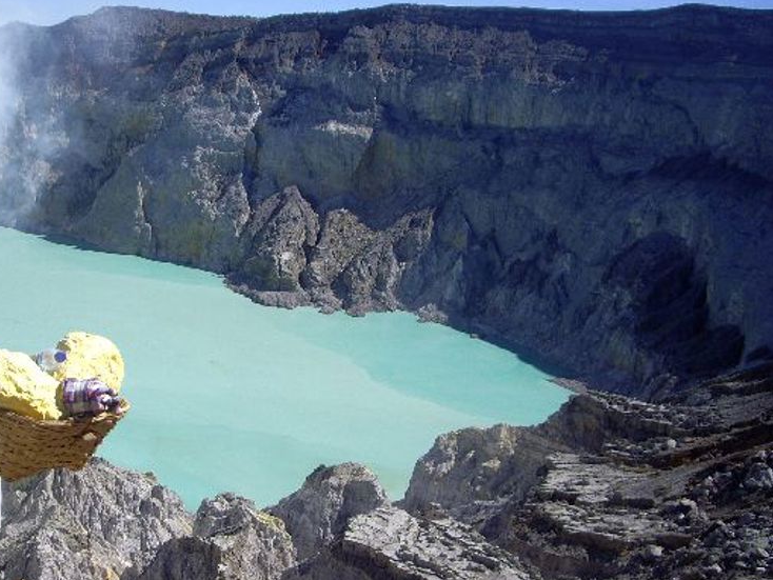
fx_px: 1184
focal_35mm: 53
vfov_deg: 27.5
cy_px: 332
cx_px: 238
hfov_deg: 35.7
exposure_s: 1/160
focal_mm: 7.9
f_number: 8
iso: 64
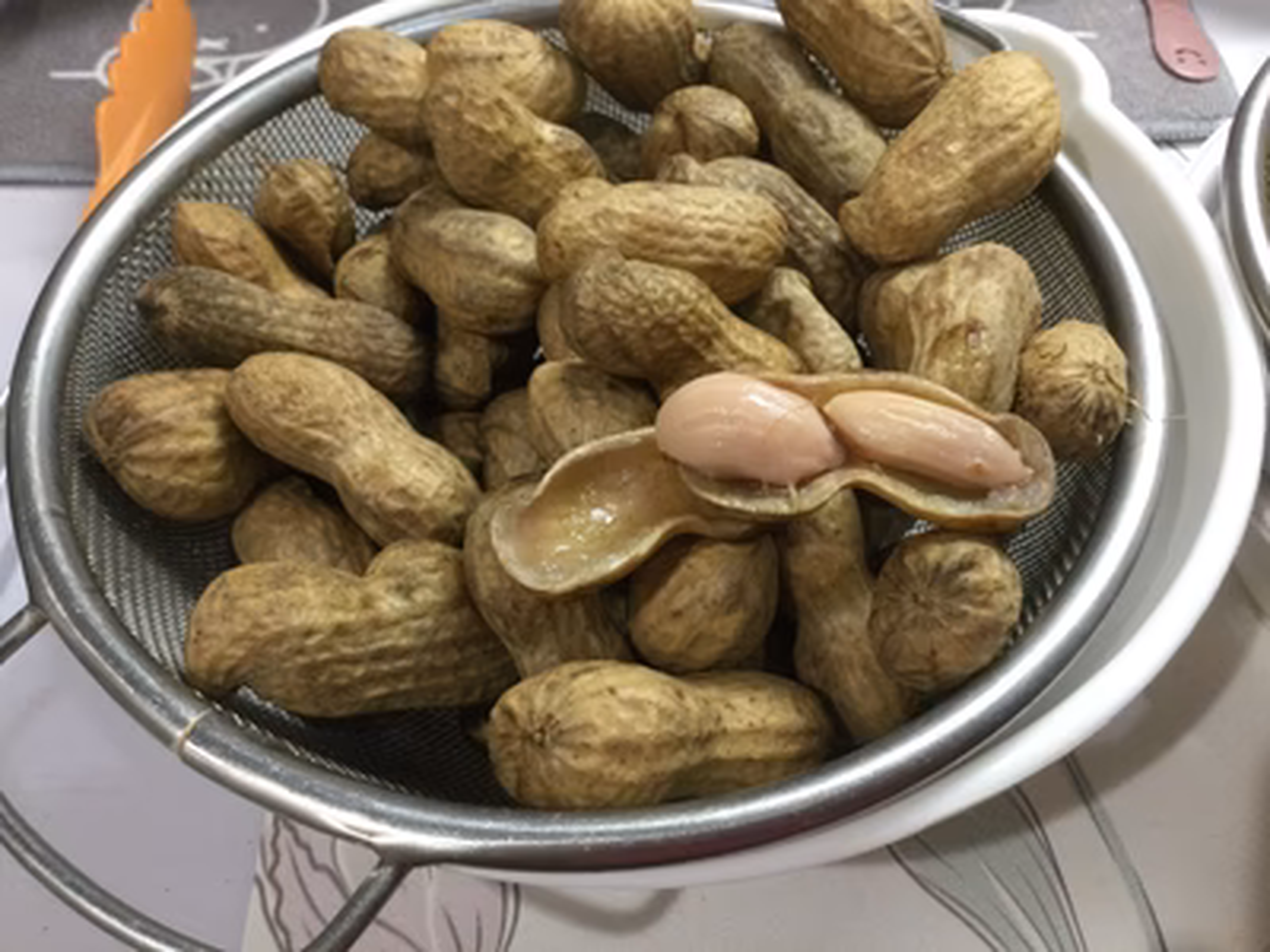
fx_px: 1137
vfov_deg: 45.4
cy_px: 476
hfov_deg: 58.4
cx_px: 635
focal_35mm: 31
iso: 100
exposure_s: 1/30
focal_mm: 3.3
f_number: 2.4
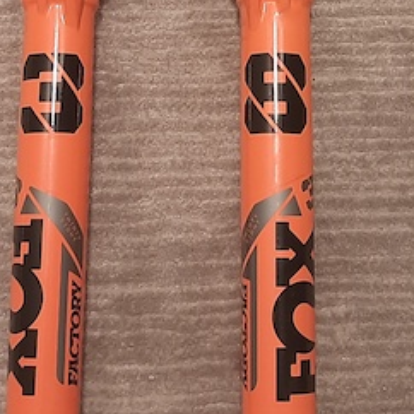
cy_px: 22
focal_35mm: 76
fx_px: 1028
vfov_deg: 22.1
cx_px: 225
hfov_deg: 22.8
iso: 160
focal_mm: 3.92
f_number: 1.7
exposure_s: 1/40
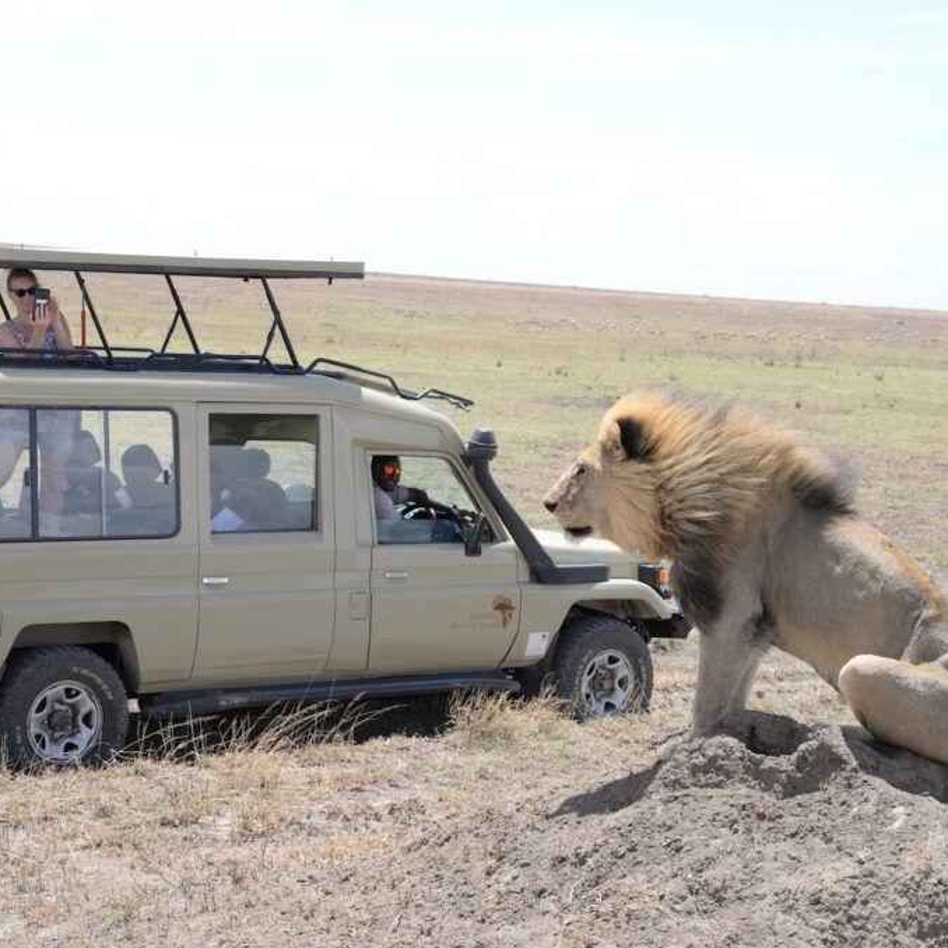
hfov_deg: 22.4
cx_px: 371
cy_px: 473
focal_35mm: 77
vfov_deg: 22.5
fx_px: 2386
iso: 1250
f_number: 10
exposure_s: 1/1600
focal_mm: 60
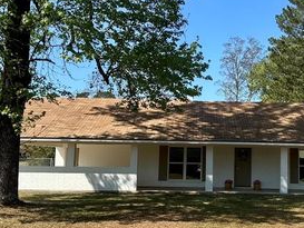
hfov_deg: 41.9
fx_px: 387
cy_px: 125
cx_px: 219
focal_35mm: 44
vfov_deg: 32.9
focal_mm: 6.86
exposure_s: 1/3058
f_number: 1.78
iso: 80
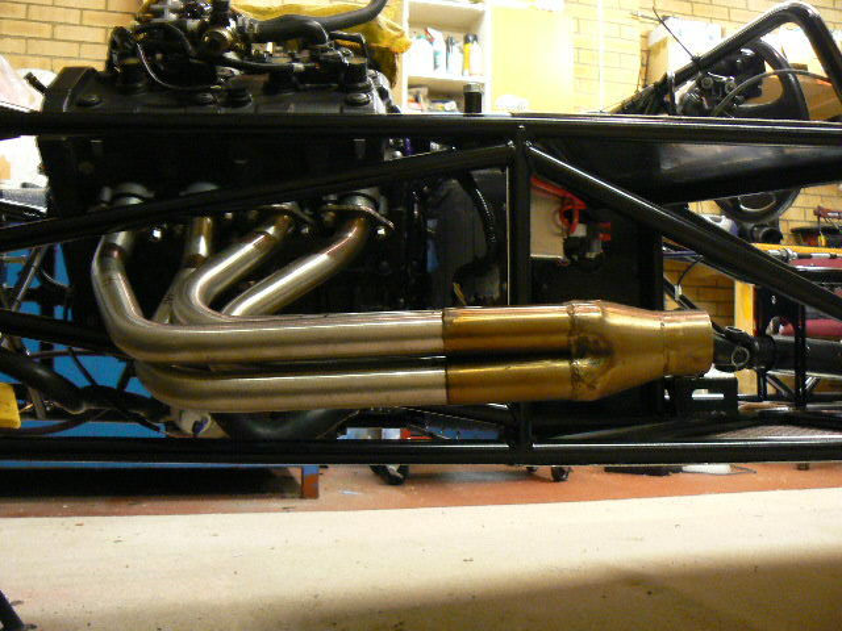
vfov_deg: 39.7
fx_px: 876
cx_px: 421
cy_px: 316
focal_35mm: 36
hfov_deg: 51.4
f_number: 2.8
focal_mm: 6
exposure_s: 1/4
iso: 200
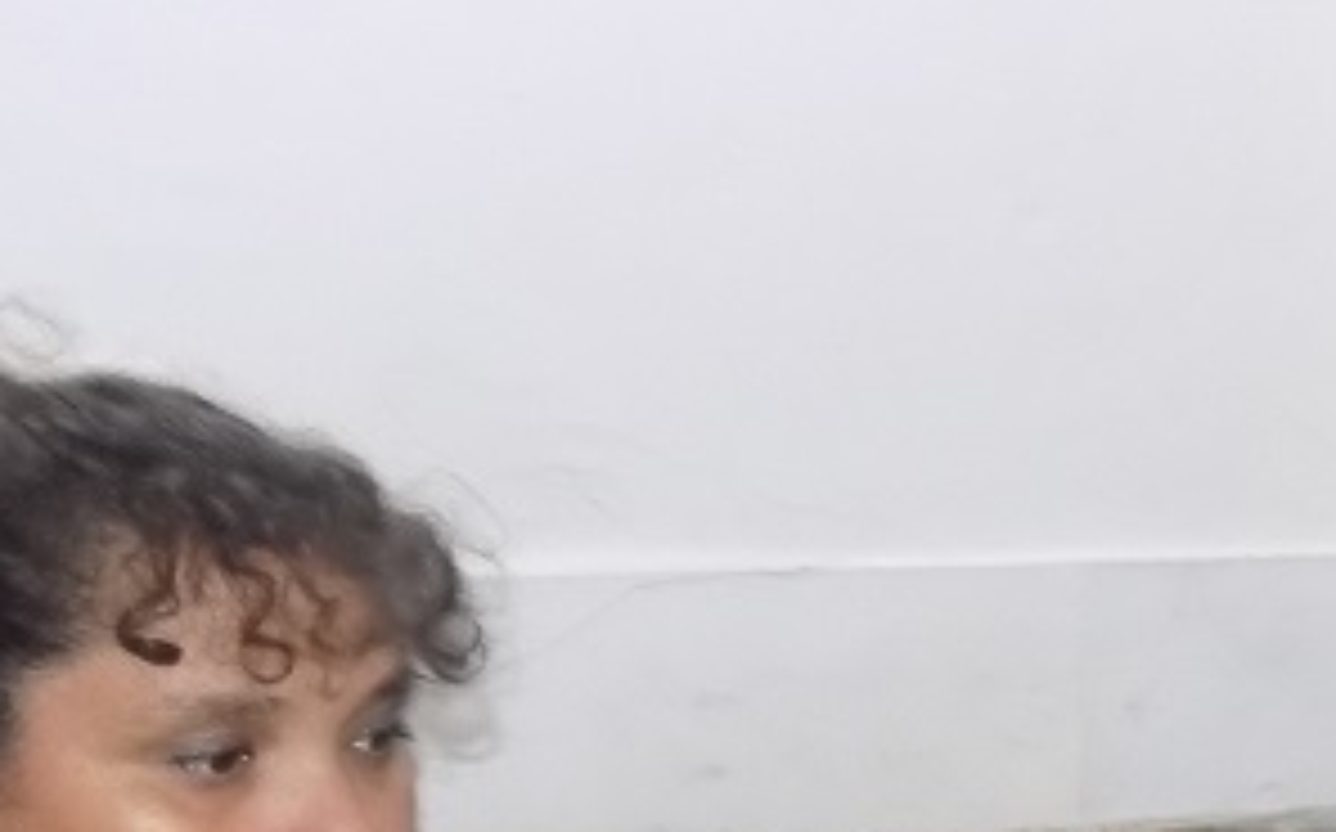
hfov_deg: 26.0
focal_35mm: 74
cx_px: 1435
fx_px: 2692
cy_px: 938
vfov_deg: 17.0
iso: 400
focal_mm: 4
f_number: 3.1
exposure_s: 1/4
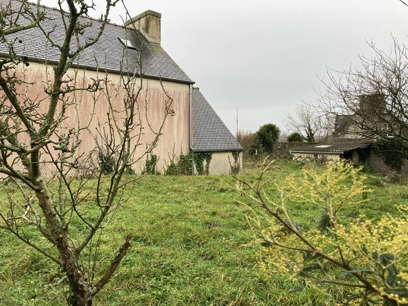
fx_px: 330
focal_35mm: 28
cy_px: 153
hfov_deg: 63.4
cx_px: 204
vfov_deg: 49.7
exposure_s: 1/310
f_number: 1.8
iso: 20
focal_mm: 3.99
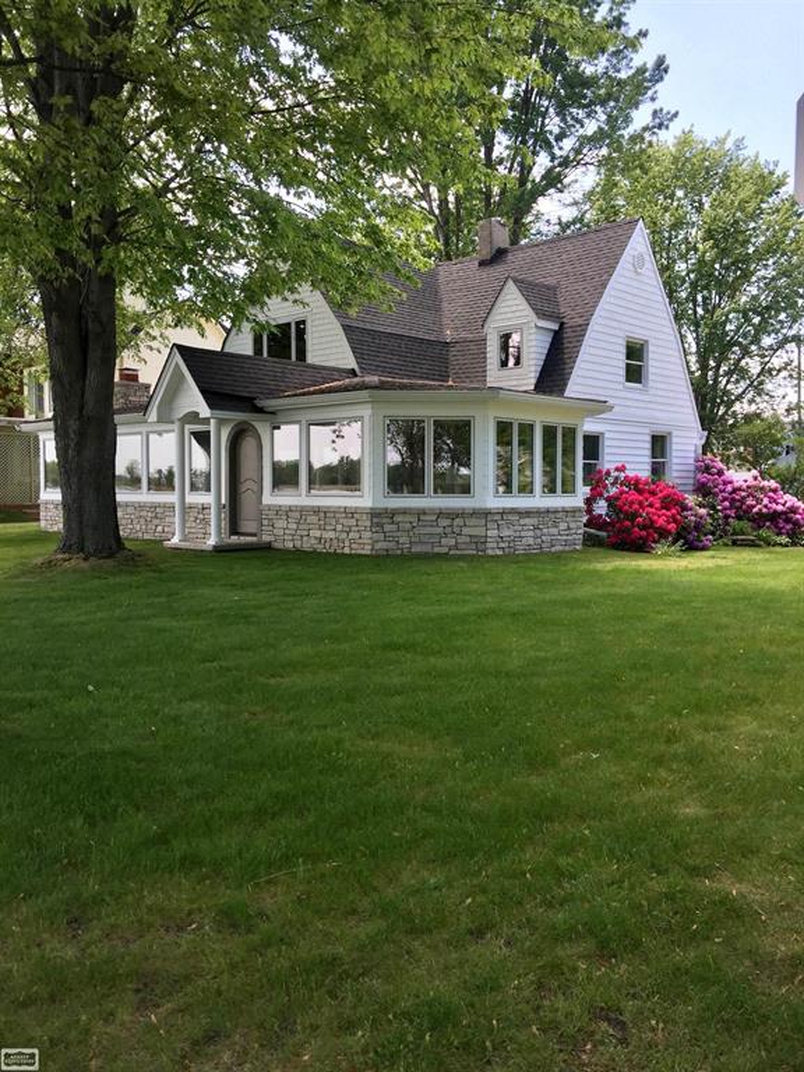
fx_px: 898
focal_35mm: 29
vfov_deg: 61.7
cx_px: 402
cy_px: 536
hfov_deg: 48.2
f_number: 2.2
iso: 32
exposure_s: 1/439
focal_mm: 4.15
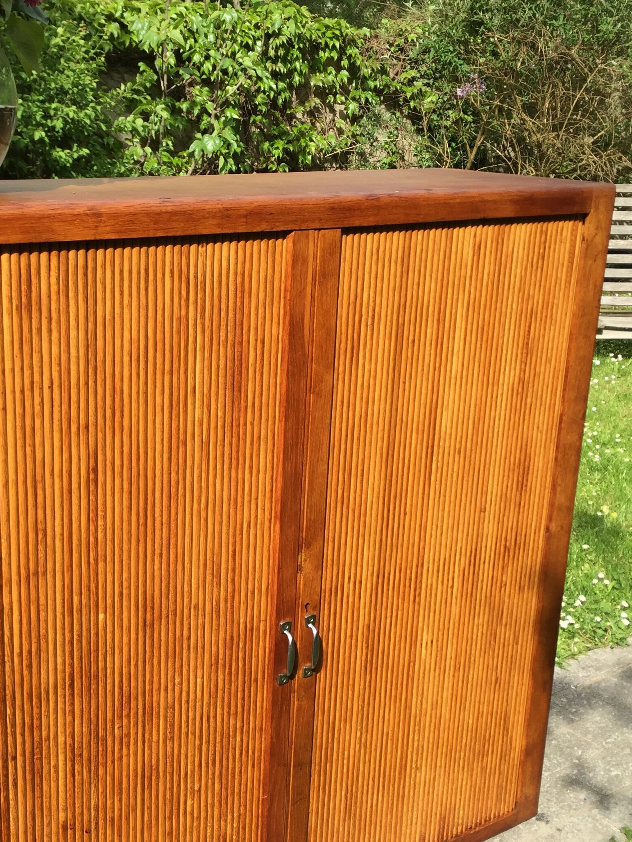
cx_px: 202
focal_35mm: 46
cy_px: 471
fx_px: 1120
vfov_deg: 41.2
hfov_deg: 31.2
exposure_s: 1/760
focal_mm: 4.15
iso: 32
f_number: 2.2
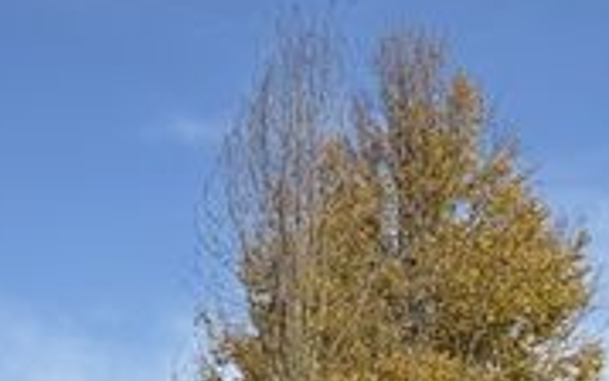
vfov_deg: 12.8
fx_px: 1511
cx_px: -242
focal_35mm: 91
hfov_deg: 20.3
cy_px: 718
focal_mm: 6.76
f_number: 1.78
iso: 80
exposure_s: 1/5319
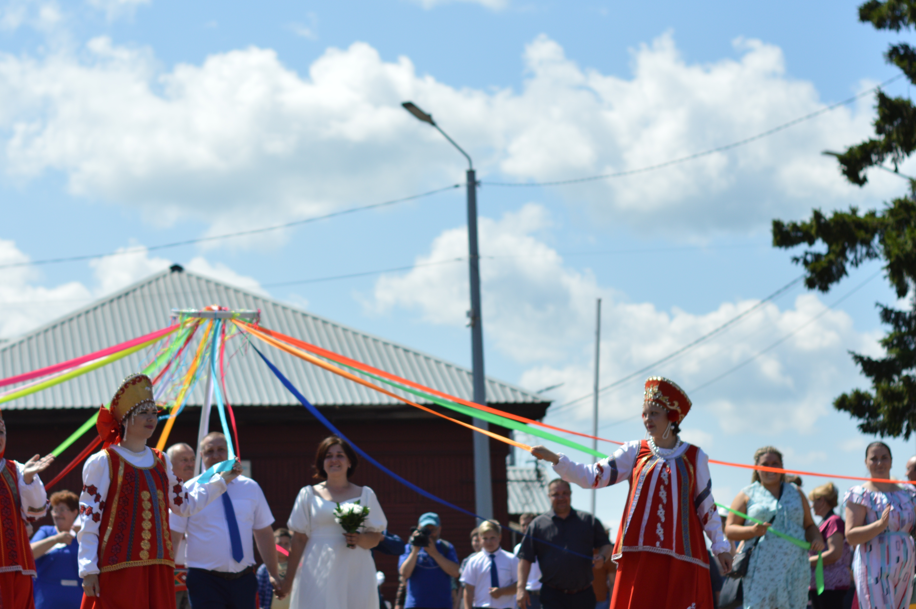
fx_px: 2618
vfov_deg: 13.3
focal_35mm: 103
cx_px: 364
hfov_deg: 19.8
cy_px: 368
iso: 100
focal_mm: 50
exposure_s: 1/2500
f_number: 3.2
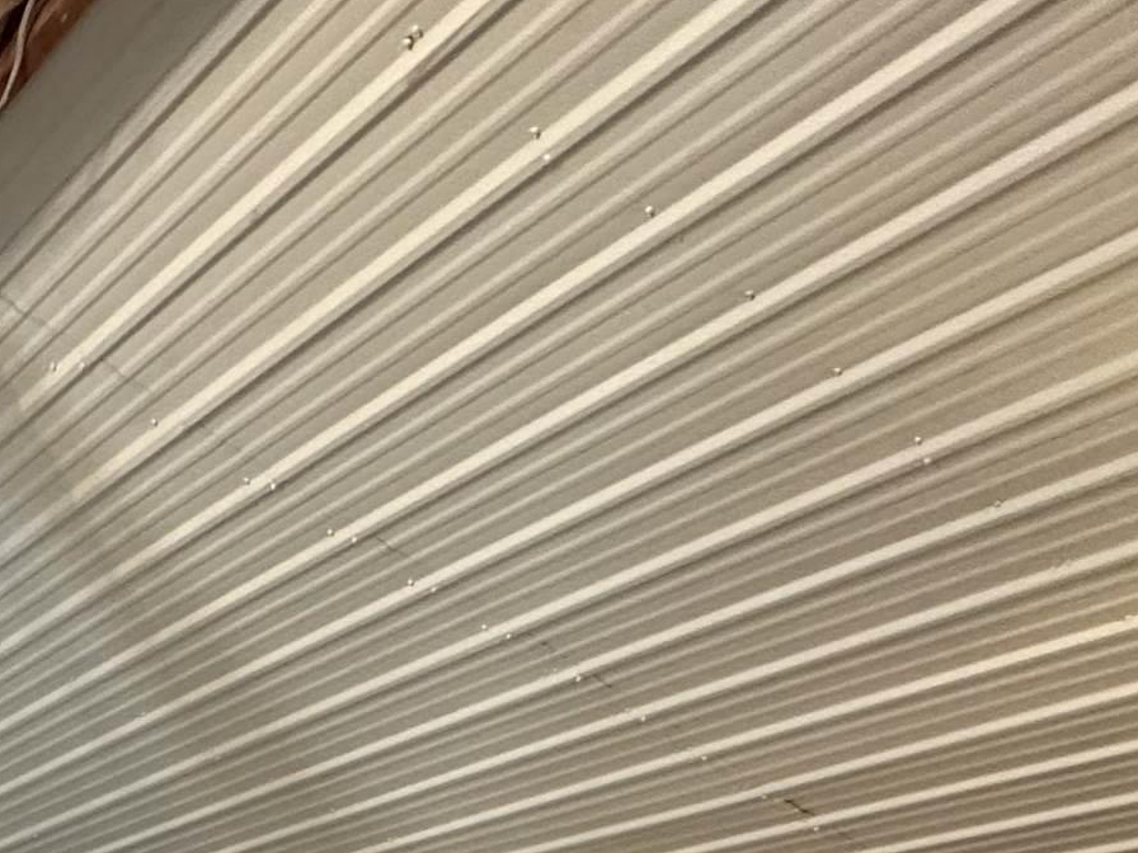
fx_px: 1578
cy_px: 1392
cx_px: -100
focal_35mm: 48
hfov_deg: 34.5
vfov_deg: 22.6
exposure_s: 1/60
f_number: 2.2
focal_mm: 2.22
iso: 500
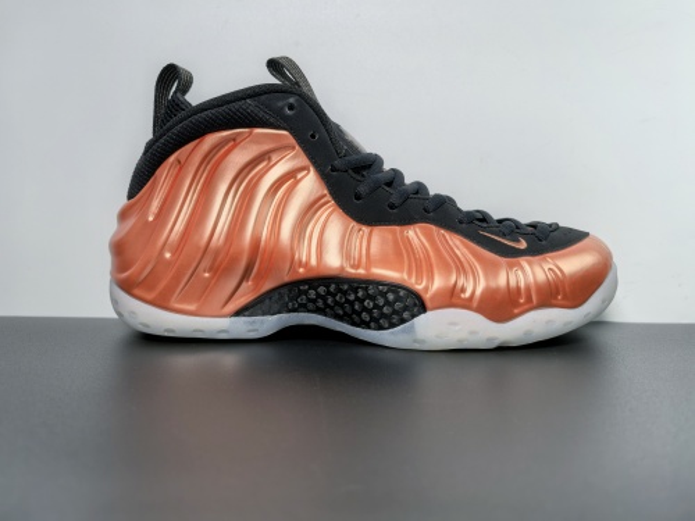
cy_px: 260
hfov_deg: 65.3
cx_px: 348
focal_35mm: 27
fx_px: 542
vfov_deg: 51.4
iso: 50
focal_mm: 6.98
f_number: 2
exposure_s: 1/496
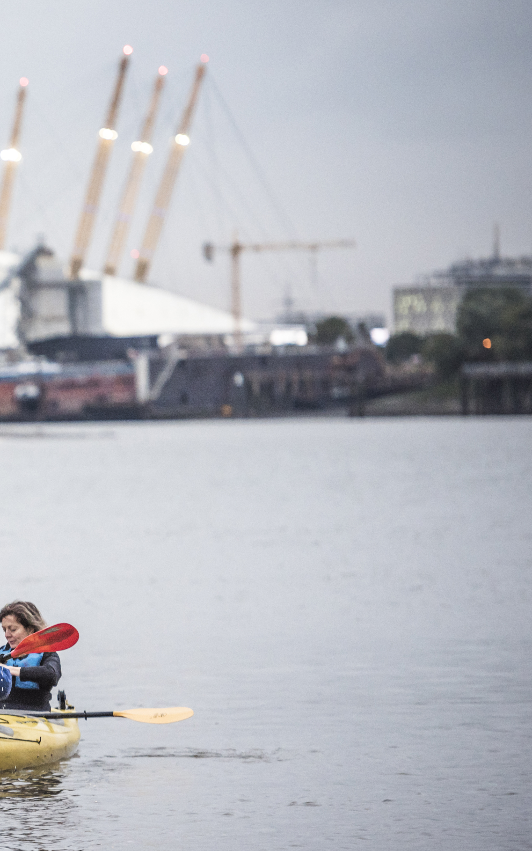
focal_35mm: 302
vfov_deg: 7.0
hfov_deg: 4.3
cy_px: 388
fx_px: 7006
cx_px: -165
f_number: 2.8
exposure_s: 1/200
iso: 400
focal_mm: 165
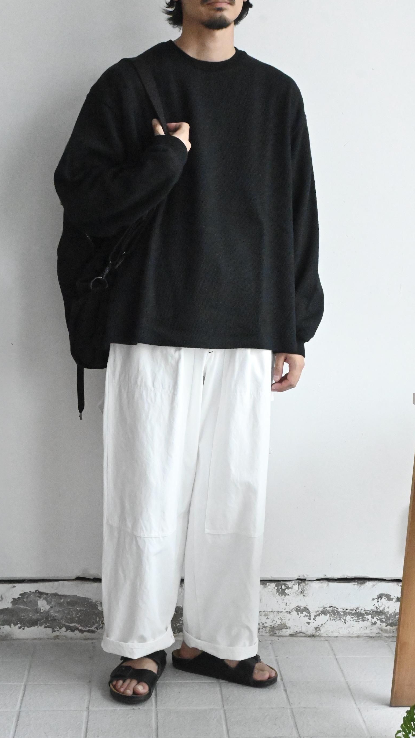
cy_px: 367
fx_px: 1028
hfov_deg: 22.8
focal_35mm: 53
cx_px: 196
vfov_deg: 39.5
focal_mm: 33
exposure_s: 1/400
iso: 12800
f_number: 10
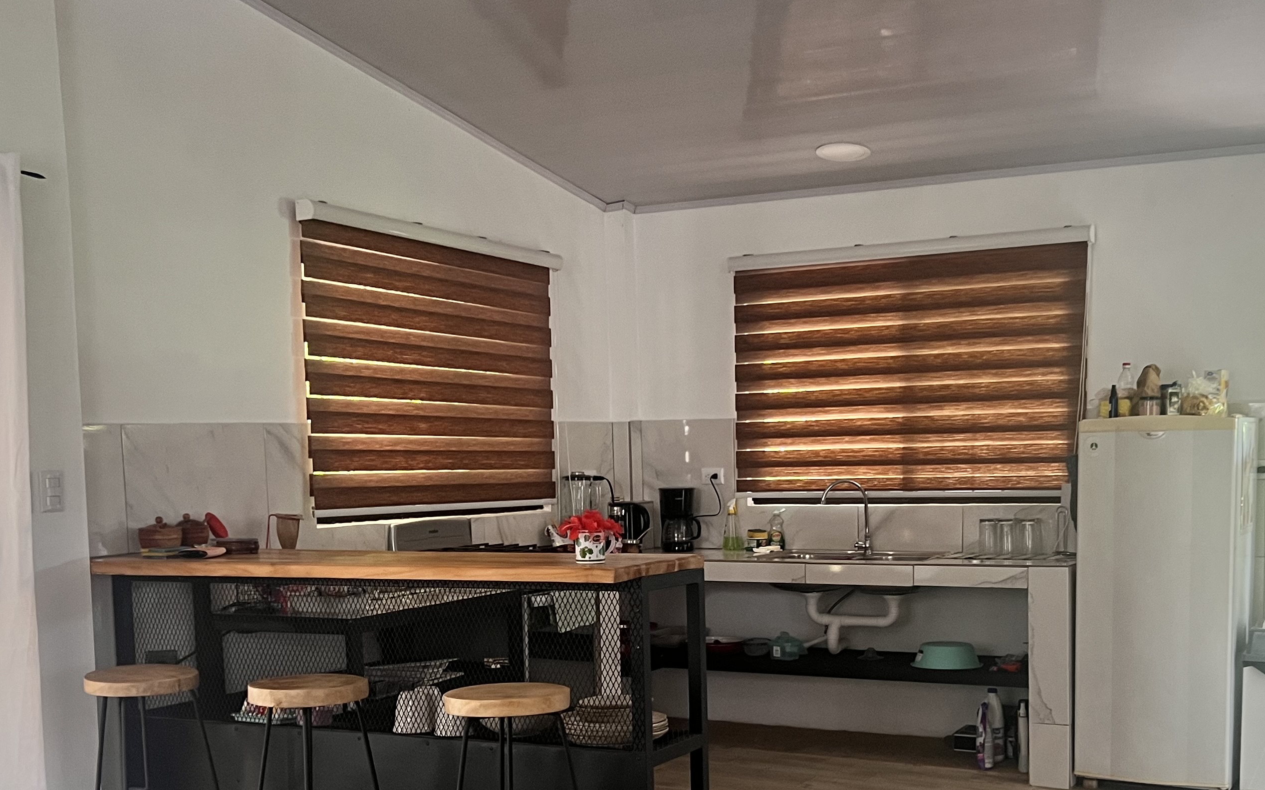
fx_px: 1517
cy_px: 592
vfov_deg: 28.8
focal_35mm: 44
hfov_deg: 45.2
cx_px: 688
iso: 160
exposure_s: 1/60
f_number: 1.5
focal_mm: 5.7
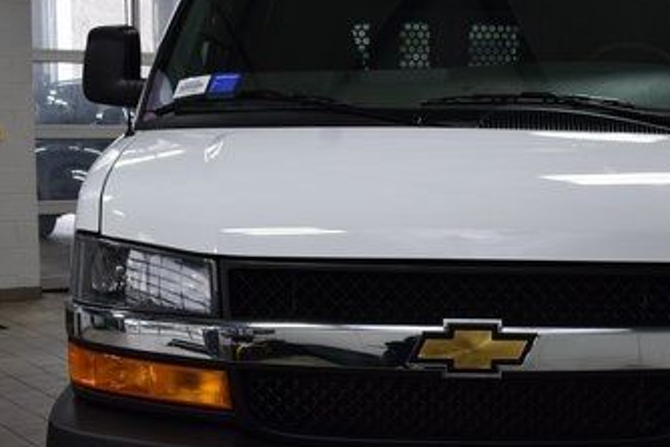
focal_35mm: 69
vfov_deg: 19.7
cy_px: 318
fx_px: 1285
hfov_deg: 28.9
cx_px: 475
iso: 900
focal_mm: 24
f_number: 8
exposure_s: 1/60
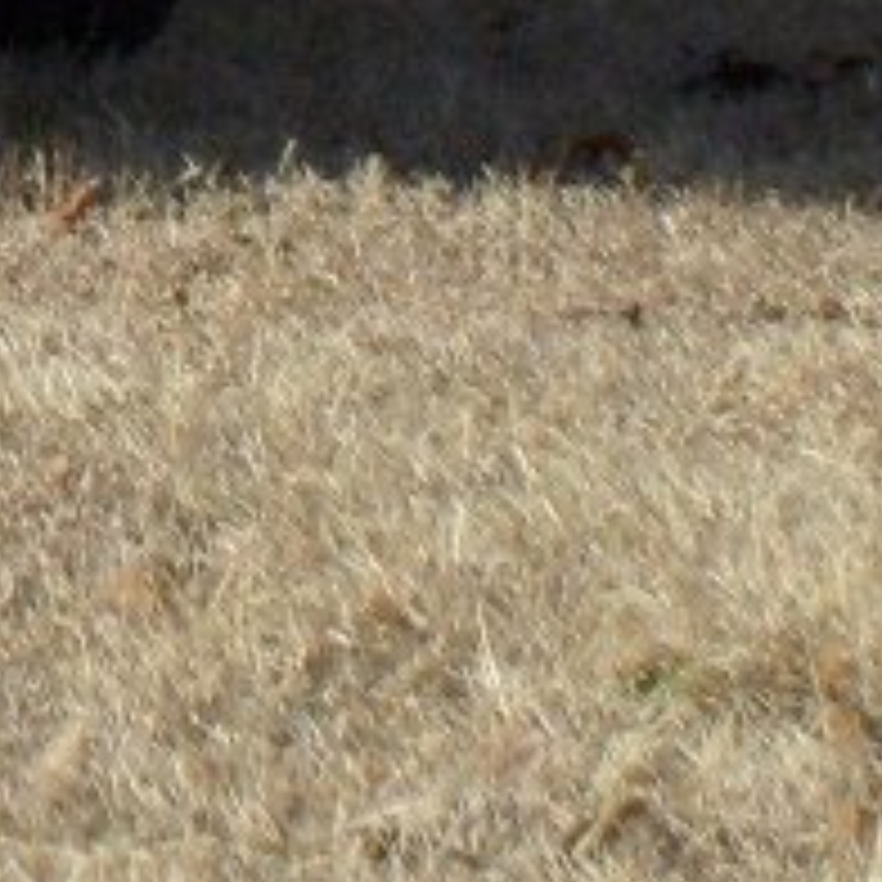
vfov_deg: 3.7
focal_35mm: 468
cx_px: -1332
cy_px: -844
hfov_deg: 3.7
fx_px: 13491
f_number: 4.6
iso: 80
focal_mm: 15.5
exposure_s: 1/750
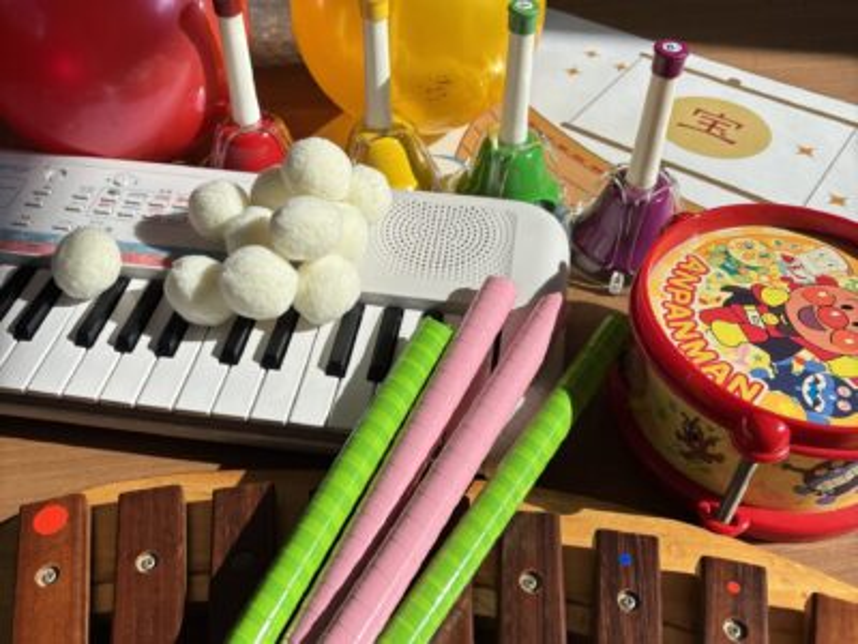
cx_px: 429
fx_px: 644
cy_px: 322
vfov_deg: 53.1
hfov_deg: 67.3
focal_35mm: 26
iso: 50
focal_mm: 5.96
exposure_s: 1/2151
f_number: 1.6
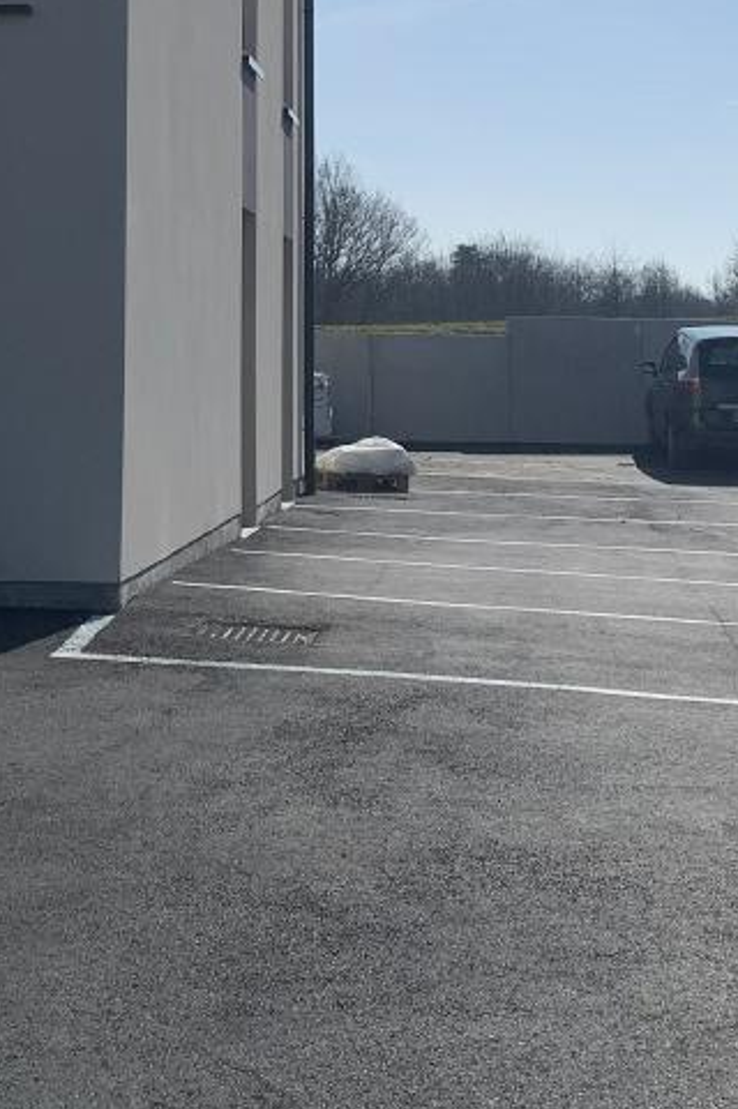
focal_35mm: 72
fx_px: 2217
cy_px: 62
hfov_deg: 18.8
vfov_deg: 26.9
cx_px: 210
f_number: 1.8
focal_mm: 4.25
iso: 25
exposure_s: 1/17857
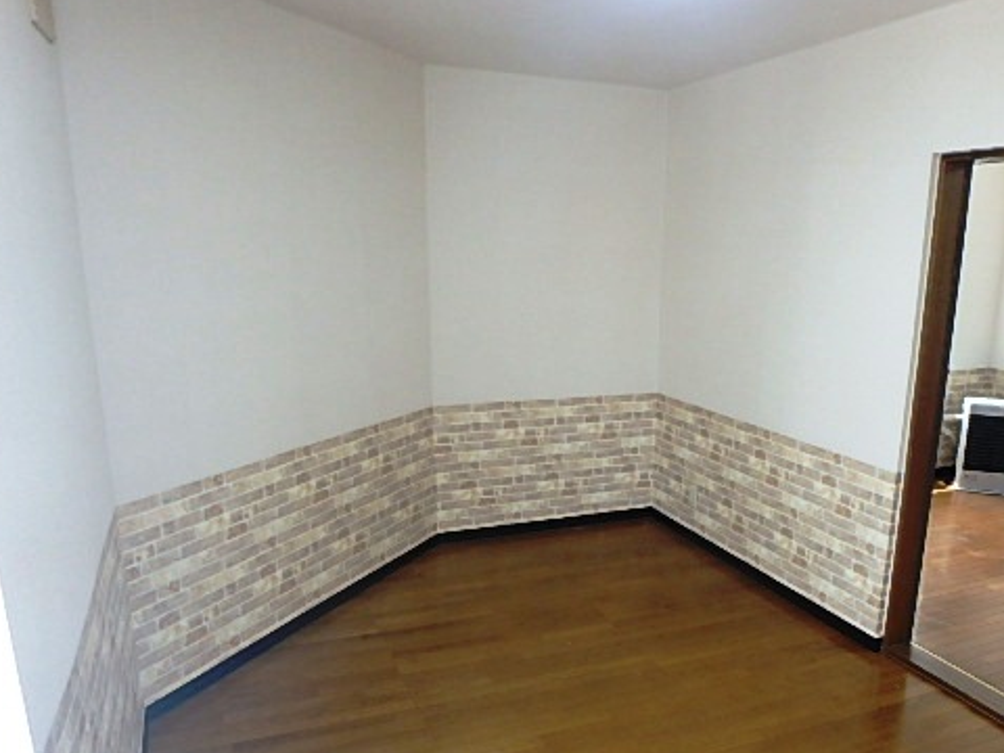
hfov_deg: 63.2
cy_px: 492
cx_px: 571
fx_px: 812
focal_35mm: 28
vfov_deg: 49.0
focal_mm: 3.7
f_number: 3.5
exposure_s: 1/50
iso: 200
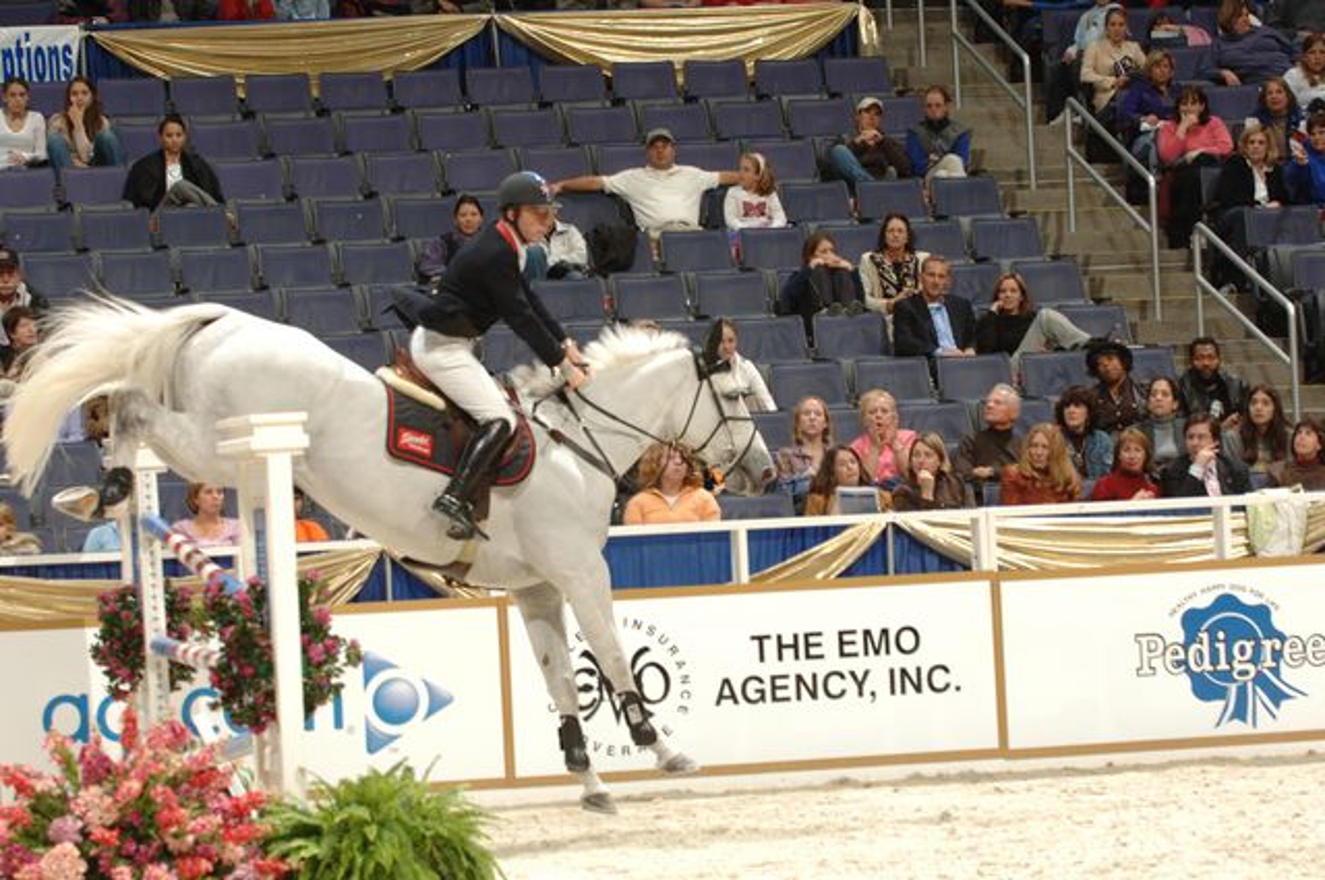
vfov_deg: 8.9
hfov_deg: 13.4
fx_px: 5624
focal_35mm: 153
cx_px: 662
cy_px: 440
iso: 200
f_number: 5.6
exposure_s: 1/250
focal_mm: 102
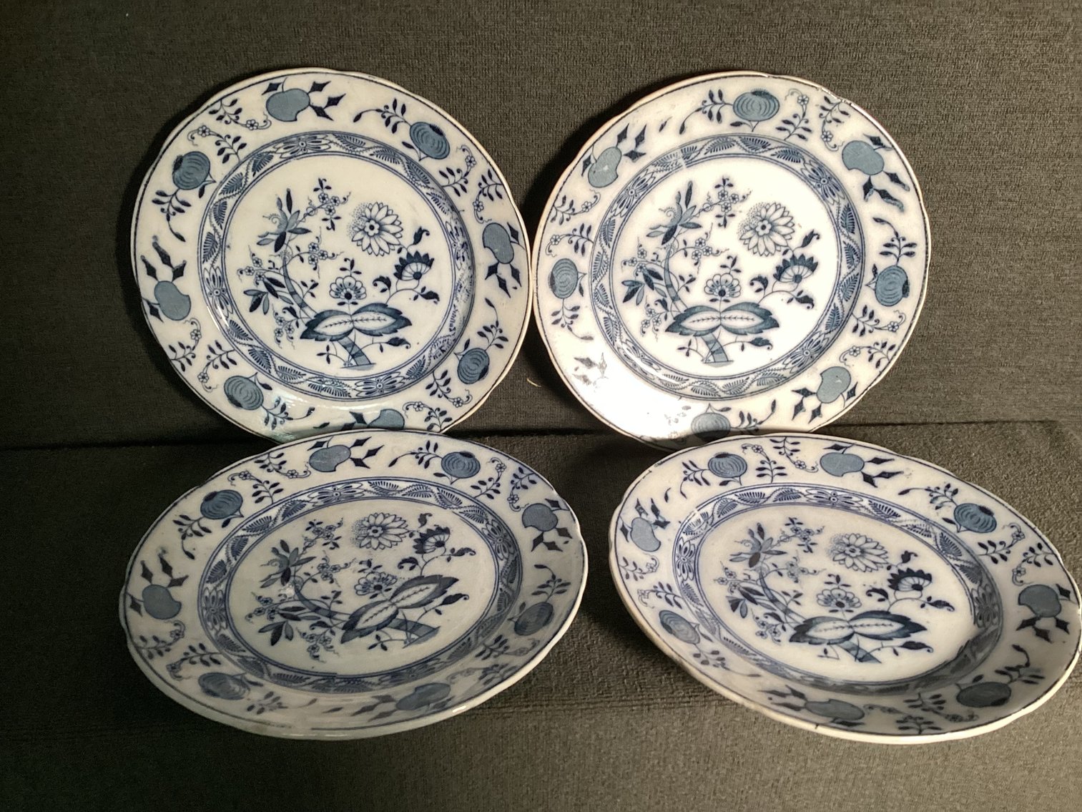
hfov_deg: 58.3
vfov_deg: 45.4
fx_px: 969
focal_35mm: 31
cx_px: 541
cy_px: 406
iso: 160
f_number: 2.4
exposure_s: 1/60
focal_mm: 3.3
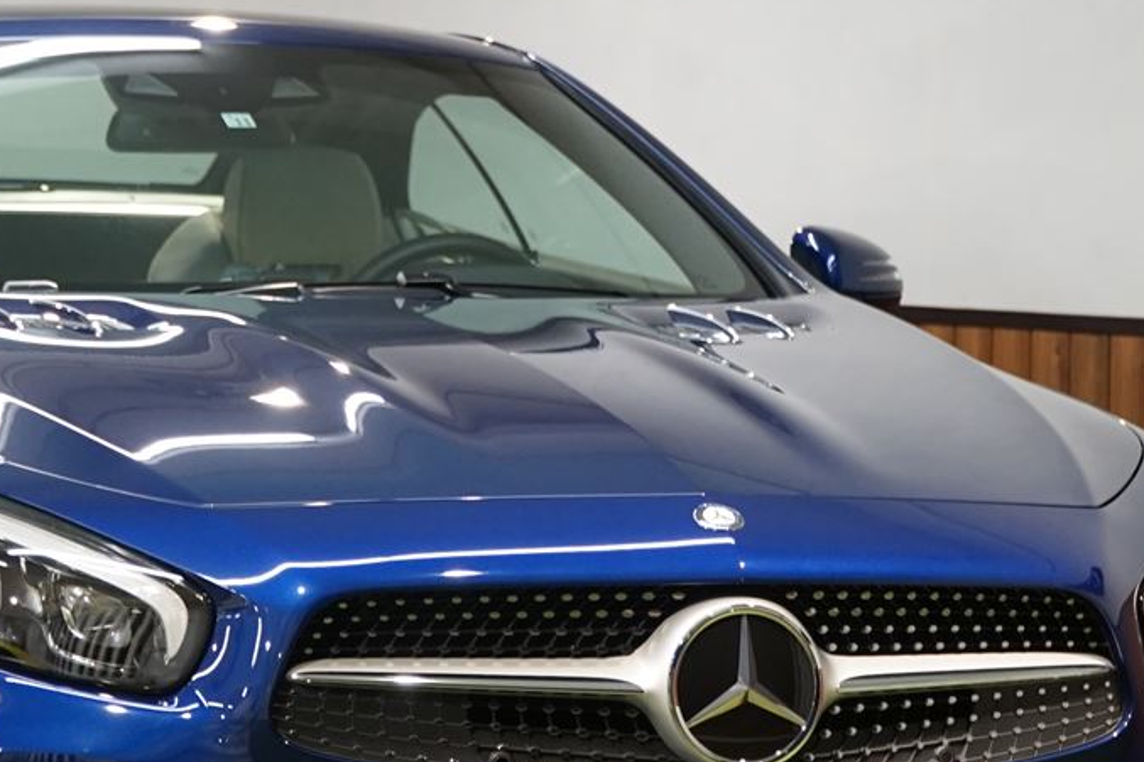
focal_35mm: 172
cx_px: 326
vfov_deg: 8.0
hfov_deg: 11.9
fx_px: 5464
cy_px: 454
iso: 1000
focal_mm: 61
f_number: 4
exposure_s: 1/100
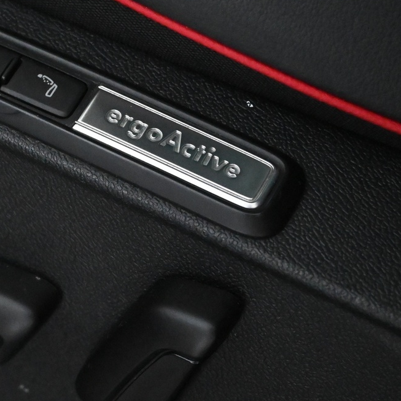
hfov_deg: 14.6
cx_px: -17
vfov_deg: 14.9
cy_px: 166
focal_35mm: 117
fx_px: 1534
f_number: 5.3
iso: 8000
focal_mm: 37
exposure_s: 1/60
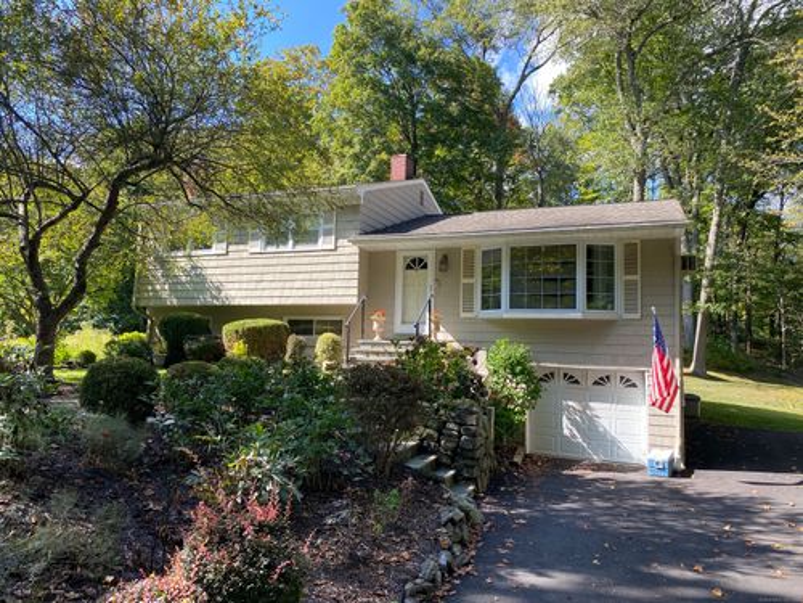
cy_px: 302
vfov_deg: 53.1
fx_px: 603
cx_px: 402
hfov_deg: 67.3
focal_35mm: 26
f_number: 1.8
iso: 32
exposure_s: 1/412
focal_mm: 4.25
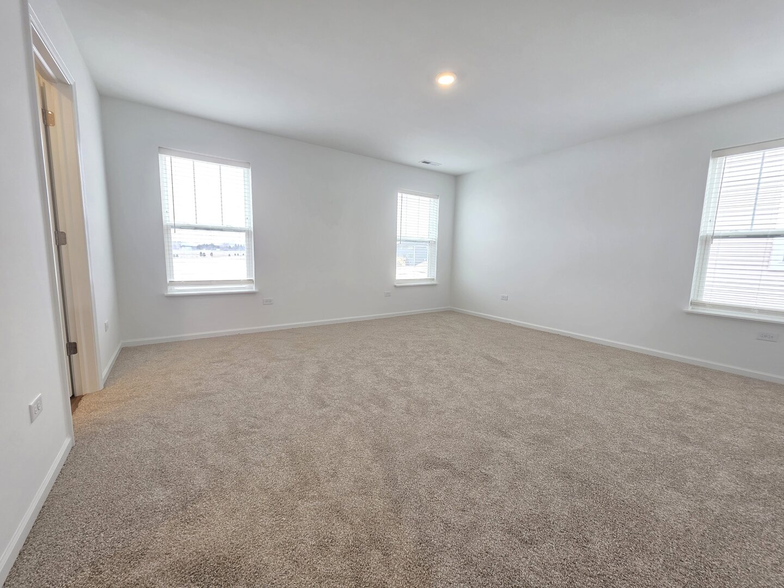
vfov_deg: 89.9
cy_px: 294
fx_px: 294
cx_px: 392
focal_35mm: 13
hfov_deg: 106.2
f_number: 1.9
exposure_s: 1/120
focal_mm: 2.2
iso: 200
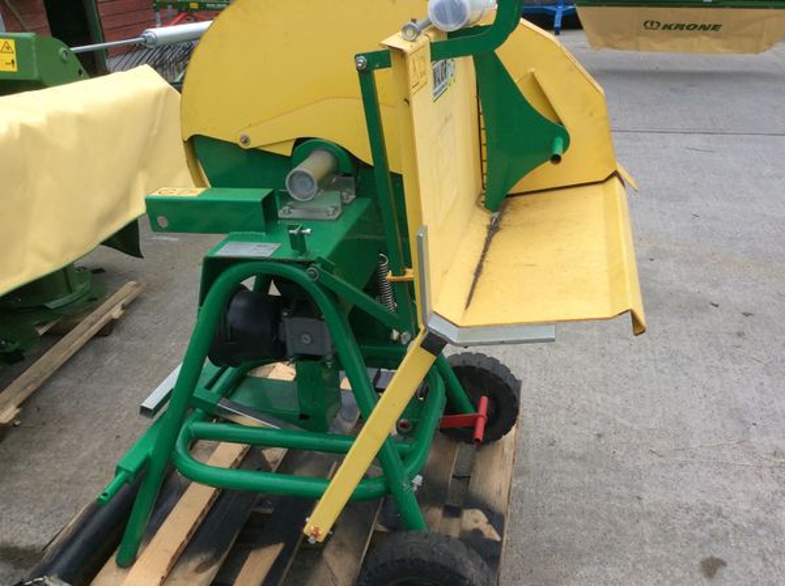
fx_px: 725
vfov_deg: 44.0
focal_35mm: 32
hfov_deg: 56.9
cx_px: 392
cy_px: 293
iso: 32
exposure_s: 1/250
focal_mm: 3.3
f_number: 2.4
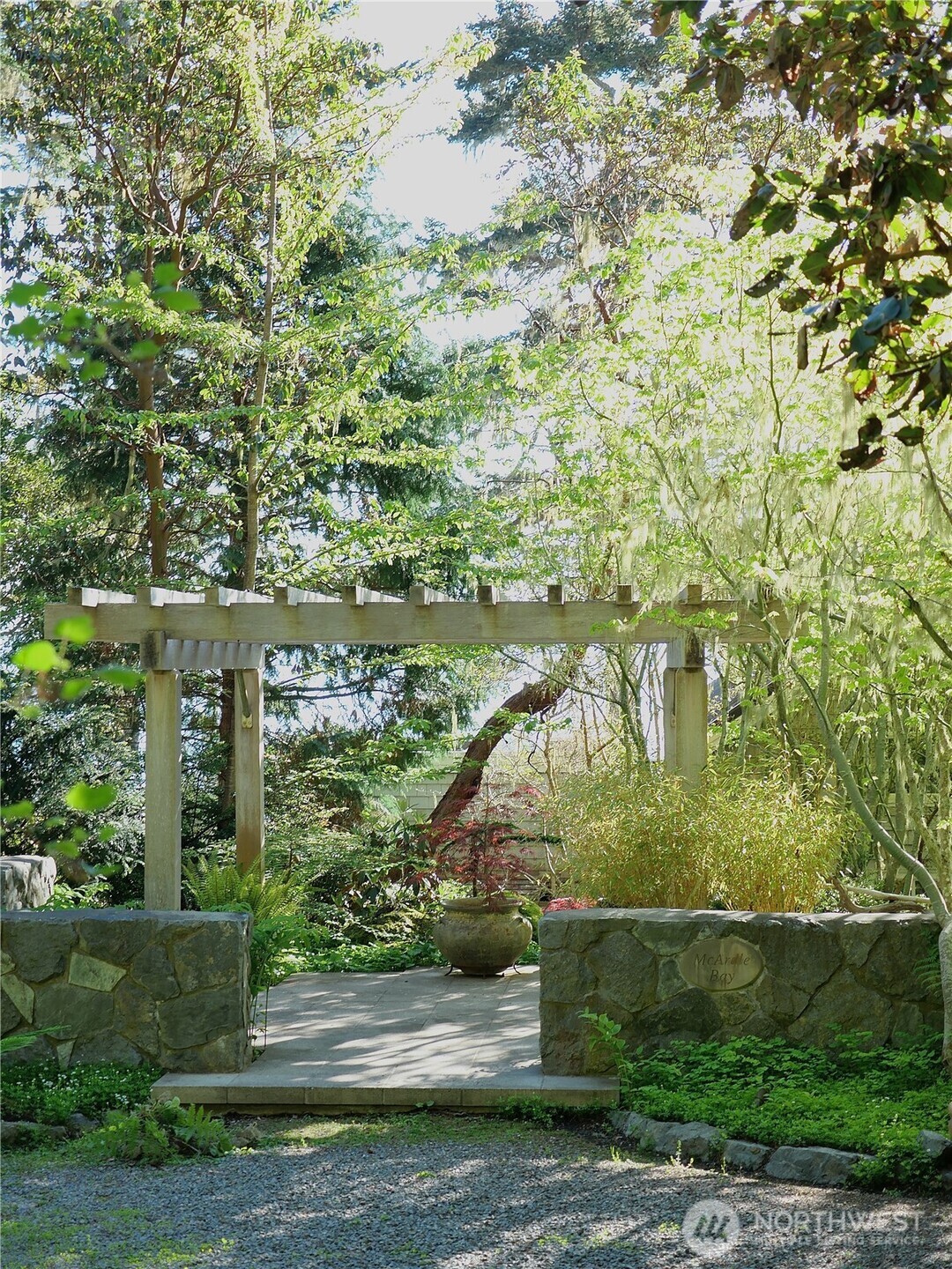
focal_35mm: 60
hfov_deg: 24.4
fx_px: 2200
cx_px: 476
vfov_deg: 32.2
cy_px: 634
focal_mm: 30
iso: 200
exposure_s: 1/125
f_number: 3.5
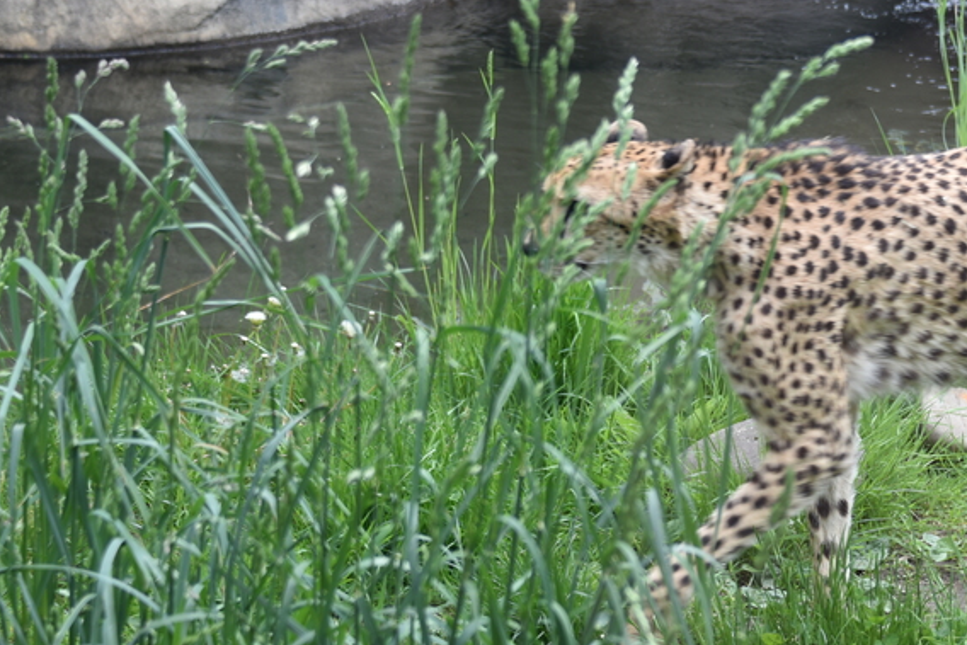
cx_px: 821
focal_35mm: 124
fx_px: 3331
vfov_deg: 11.1
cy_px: 252
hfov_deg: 16.4
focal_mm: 55
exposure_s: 1/125
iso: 100
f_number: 5
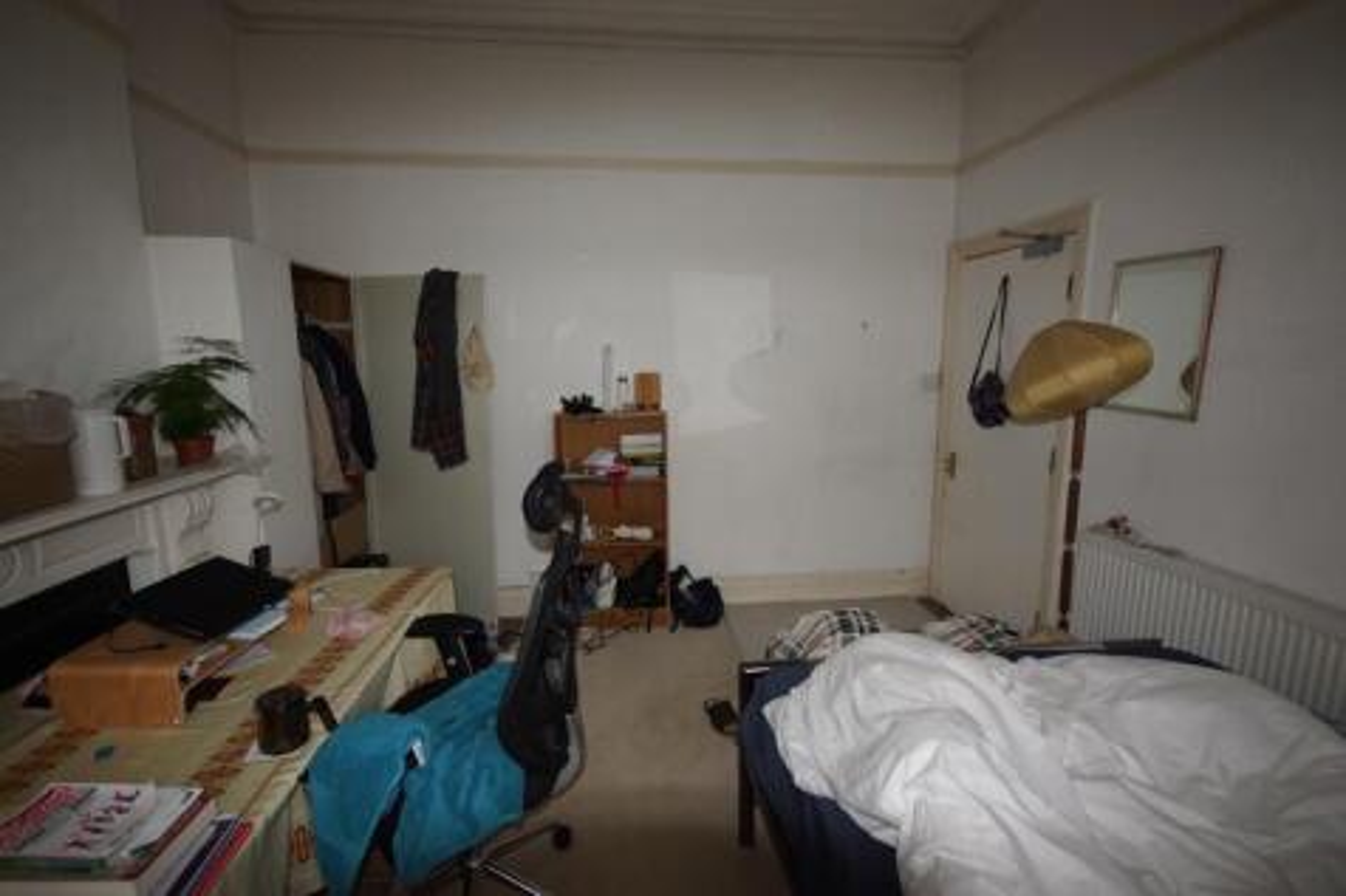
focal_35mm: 16
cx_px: 673
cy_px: 448
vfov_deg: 72.0
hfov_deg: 95.0
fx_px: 617
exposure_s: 1/160
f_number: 4
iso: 800
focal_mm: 11
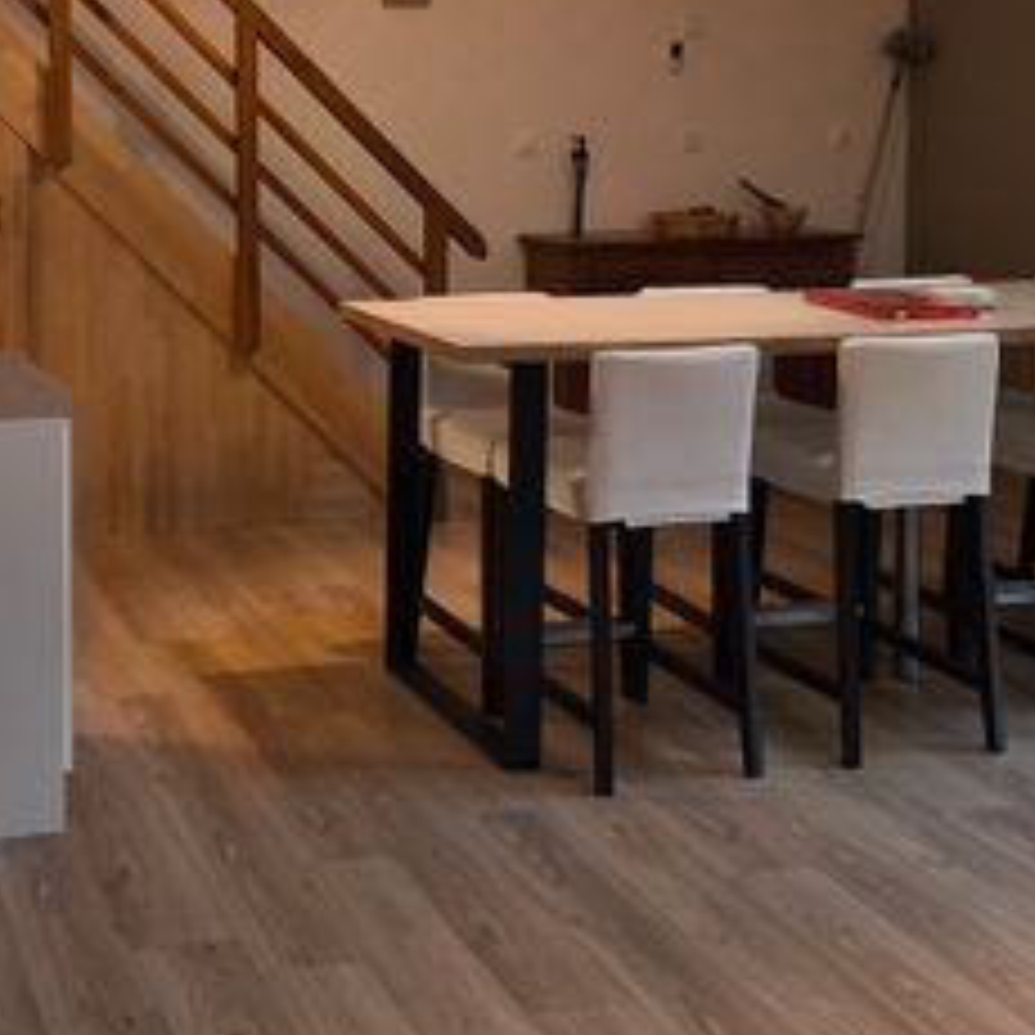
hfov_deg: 30.9
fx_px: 1793
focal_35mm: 53
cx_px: 126
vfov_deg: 31.3
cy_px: 194
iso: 250
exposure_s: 1/100
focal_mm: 6.57
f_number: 1.6
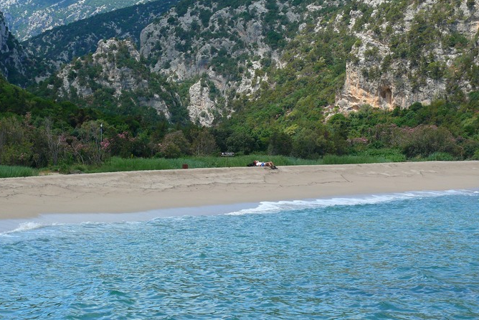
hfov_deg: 26.3
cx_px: 224
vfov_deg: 17.7
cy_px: 159
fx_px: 1025
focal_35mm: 77
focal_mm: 14
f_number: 4.5
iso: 100
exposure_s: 1/200
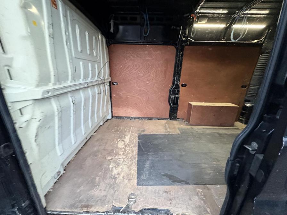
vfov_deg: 85.7
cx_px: 144
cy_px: 108
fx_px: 116
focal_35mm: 14
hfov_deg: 102.1
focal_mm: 2.22
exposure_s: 1/40
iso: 1000
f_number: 2.2
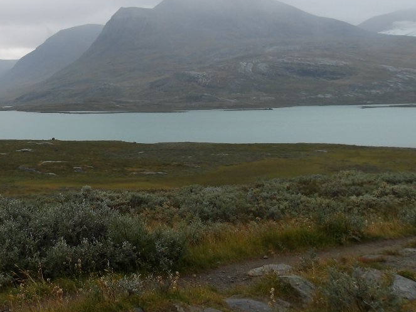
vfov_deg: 31.4
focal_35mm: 46
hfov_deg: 39.2
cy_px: 126
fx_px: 553
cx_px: 68
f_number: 3
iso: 100
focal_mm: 4.9
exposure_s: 1/629
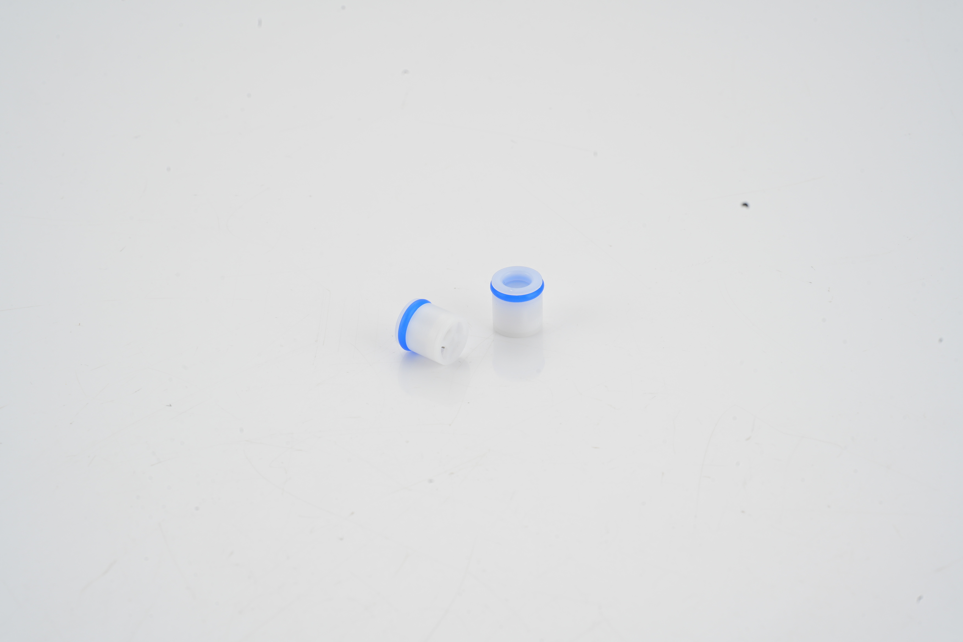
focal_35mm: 70
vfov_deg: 19.5
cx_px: 482
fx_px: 1872
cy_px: 321
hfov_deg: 28.8
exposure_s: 1/100
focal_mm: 70
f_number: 18
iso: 125
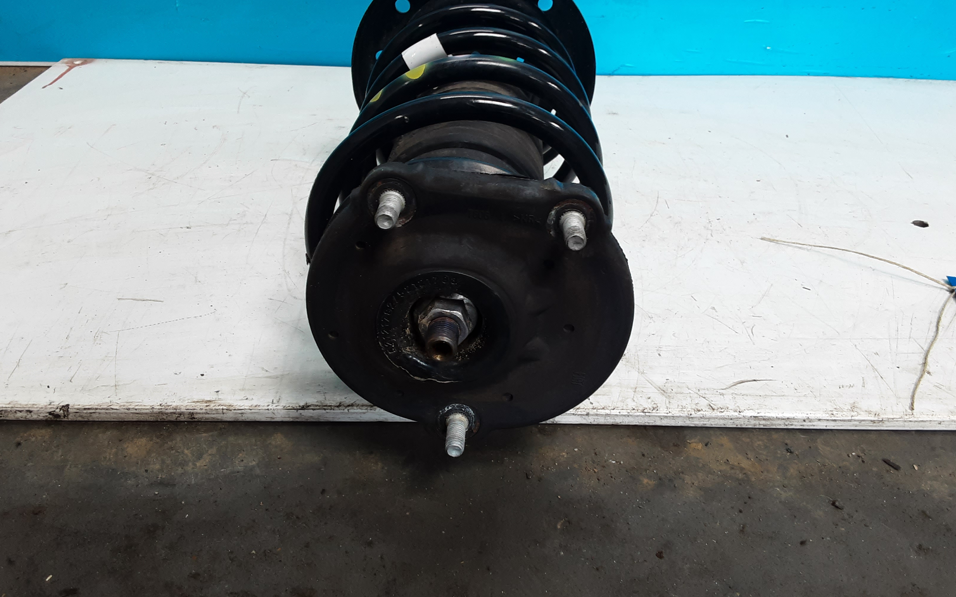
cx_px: 482
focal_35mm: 29
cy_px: 254
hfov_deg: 64.6
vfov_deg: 43.0
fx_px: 756
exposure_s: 1/50
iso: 64
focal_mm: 2.91
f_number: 1.9
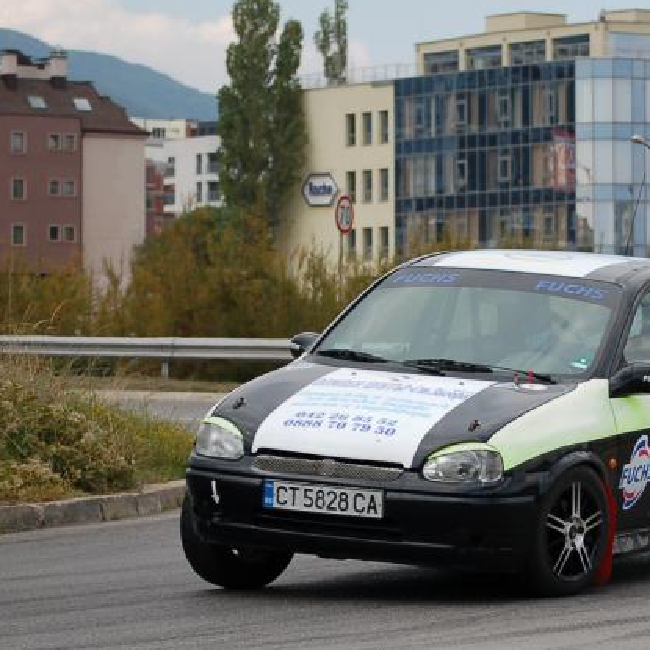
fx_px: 3676
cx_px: 562
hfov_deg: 10.1
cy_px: 377
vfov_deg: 10.1
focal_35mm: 173
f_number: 4.2
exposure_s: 1/1000
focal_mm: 55
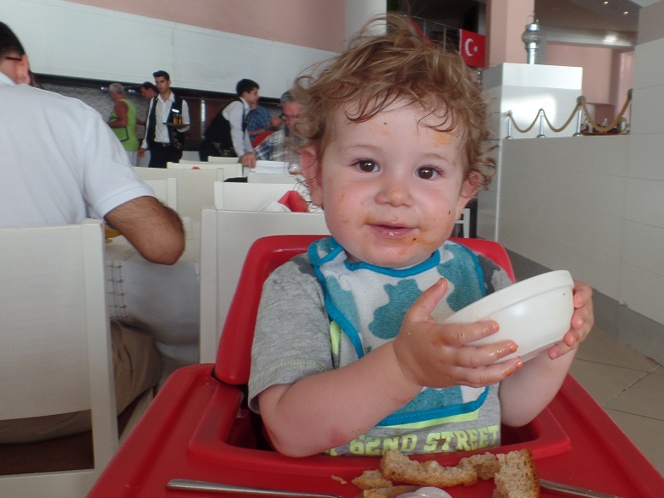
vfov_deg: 37.7
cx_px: 452
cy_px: 263
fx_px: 729
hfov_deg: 48.0
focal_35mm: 38
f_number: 3.2
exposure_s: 1/60
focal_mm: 4.1
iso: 80
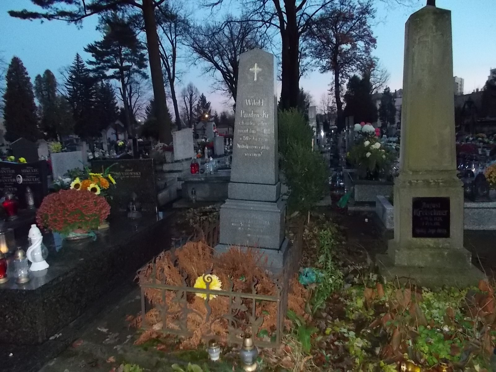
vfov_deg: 53.1
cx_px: 248
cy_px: 186
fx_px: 373
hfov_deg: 67.3
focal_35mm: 26
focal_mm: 4.6
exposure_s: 1/25
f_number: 3.2
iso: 400
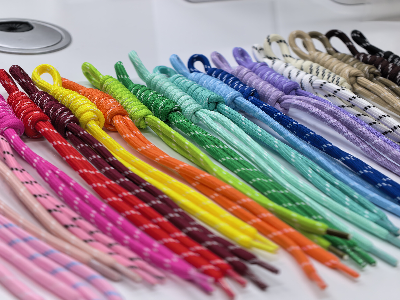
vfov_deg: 16.6
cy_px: 150
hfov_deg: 22.0
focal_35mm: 89
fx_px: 1028
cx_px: 200
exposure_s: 1/100
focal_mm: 24.13
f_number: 2.4
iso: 100
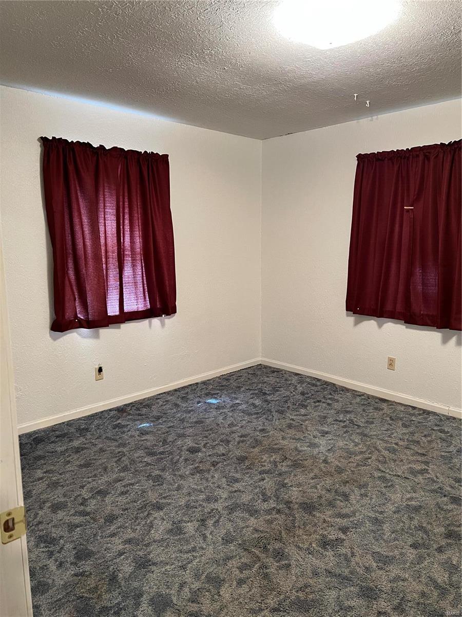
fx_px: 463
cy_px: 308
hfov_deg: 53.1
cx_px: 231
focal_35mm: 26
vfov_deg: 67.3
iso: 320
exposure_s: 1/60
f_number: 1.5
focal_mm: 5.7
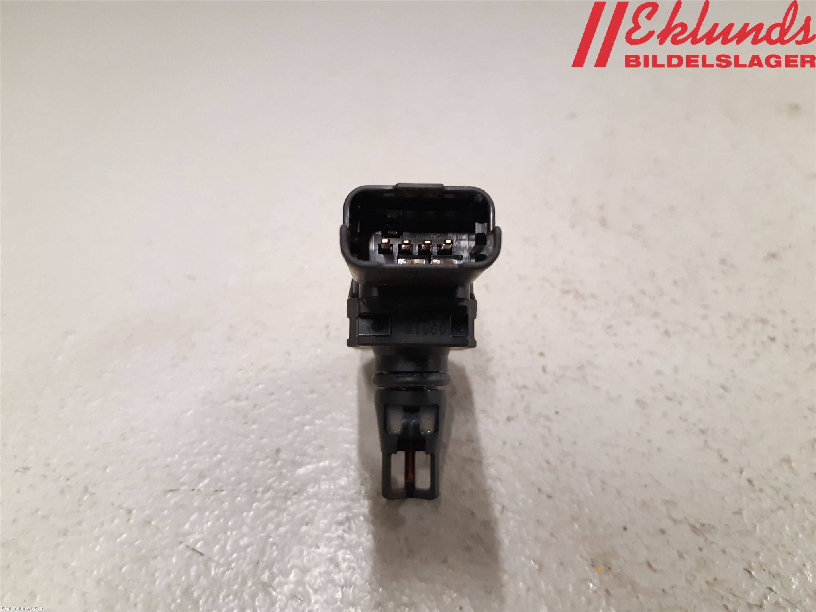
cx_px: 408
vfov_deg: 53.1
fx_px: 613
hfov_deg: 67.3
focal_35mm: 26
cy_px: 306
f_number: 1.7
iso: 250
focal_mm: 3.93
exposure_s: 1/50
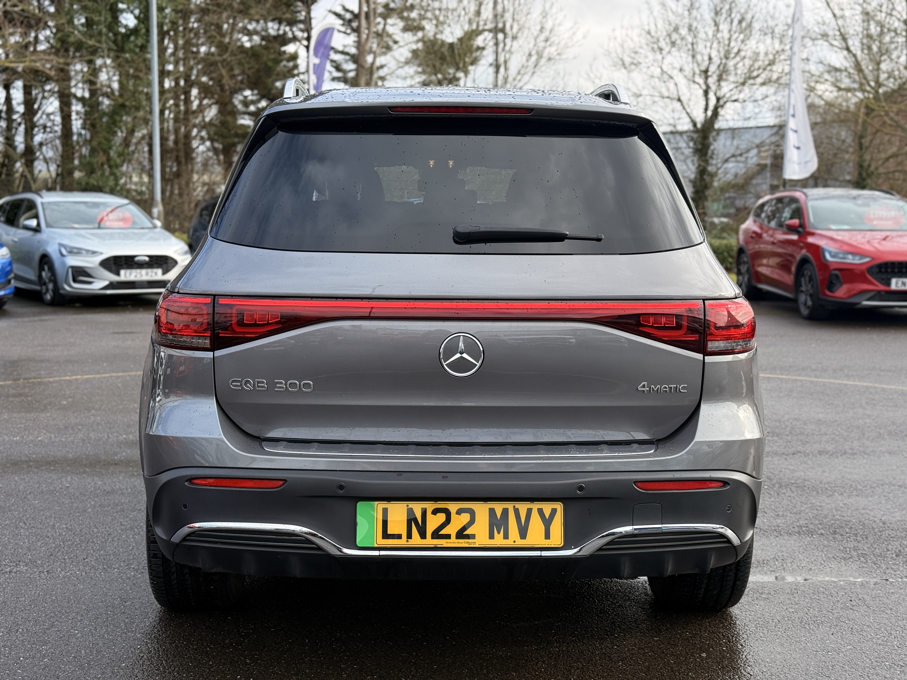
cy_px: 340
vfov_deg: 30.3
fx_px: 1258
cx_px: 454
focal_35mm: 48
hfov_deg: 39.7
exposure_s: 1/1330
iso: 80
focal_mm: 6.76
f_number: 1.78
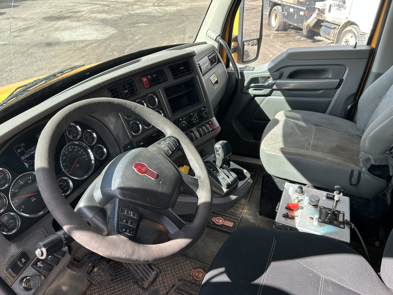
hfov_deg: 67.3
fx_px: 295
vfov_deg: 53.1
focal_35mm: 26
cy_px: 148
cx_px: 196
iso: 50
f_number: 1.5
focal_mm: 5.7
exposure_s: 1/431
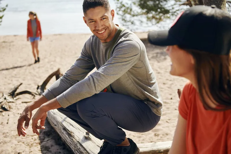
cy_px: 77
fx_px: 385
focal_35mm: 60
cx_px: 116
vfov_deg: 22.6
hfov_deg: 33.4
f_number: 4.5
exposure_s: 1/320
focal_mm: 60
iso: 80
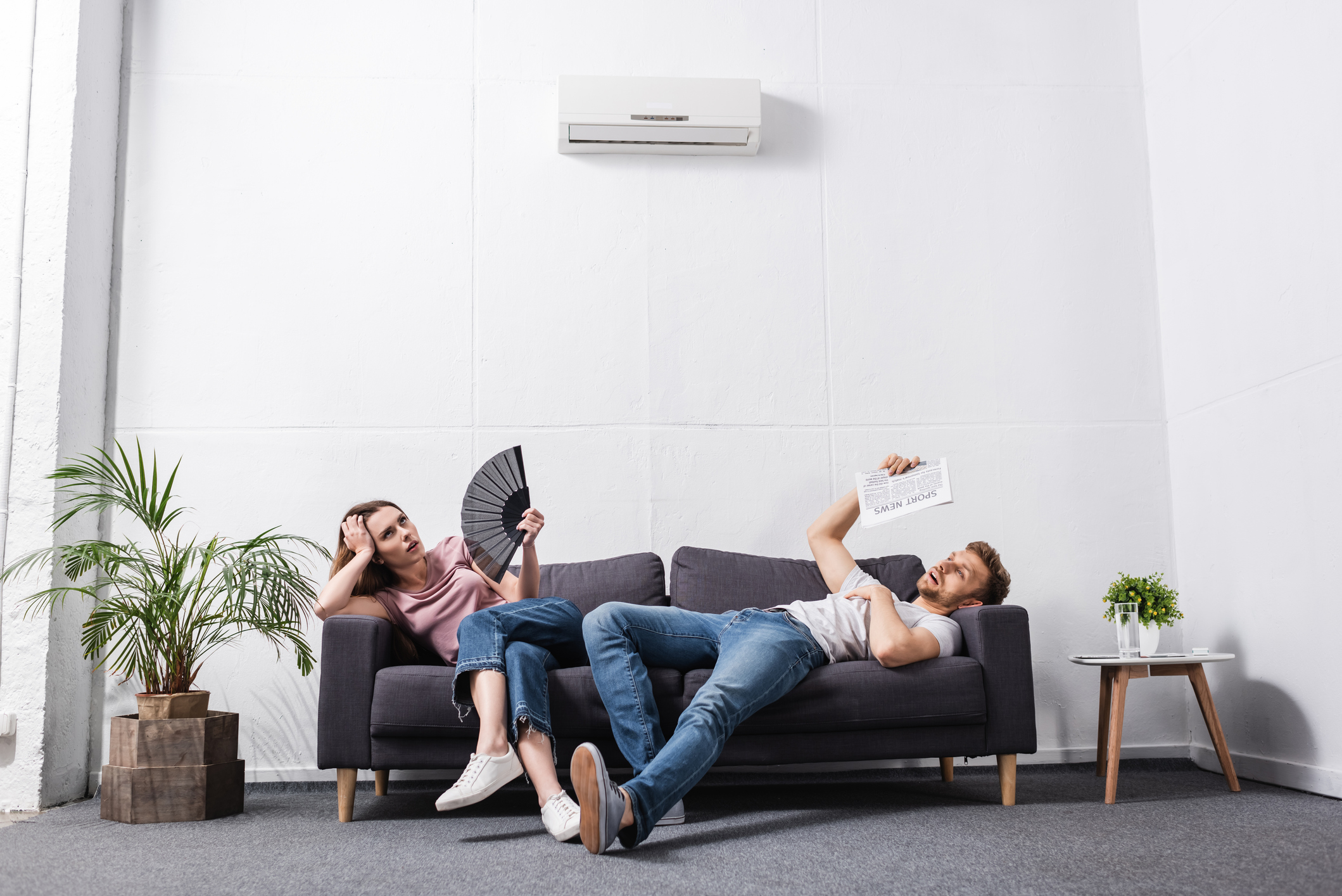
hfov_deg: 54.4
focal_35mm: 35
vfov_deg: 37.9
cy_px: 448
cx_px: 671
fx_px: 1305
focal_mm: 35
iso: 100
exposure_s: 1/200
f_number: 3.5
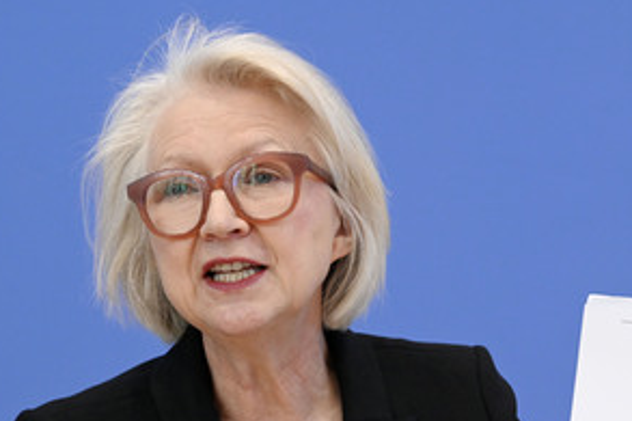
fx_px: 3246
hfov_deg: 11.1
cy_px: 302
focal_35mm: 185
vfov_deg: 7.4
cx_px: 385
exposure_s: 1/500
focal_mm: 120
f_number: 7.1
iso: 4000
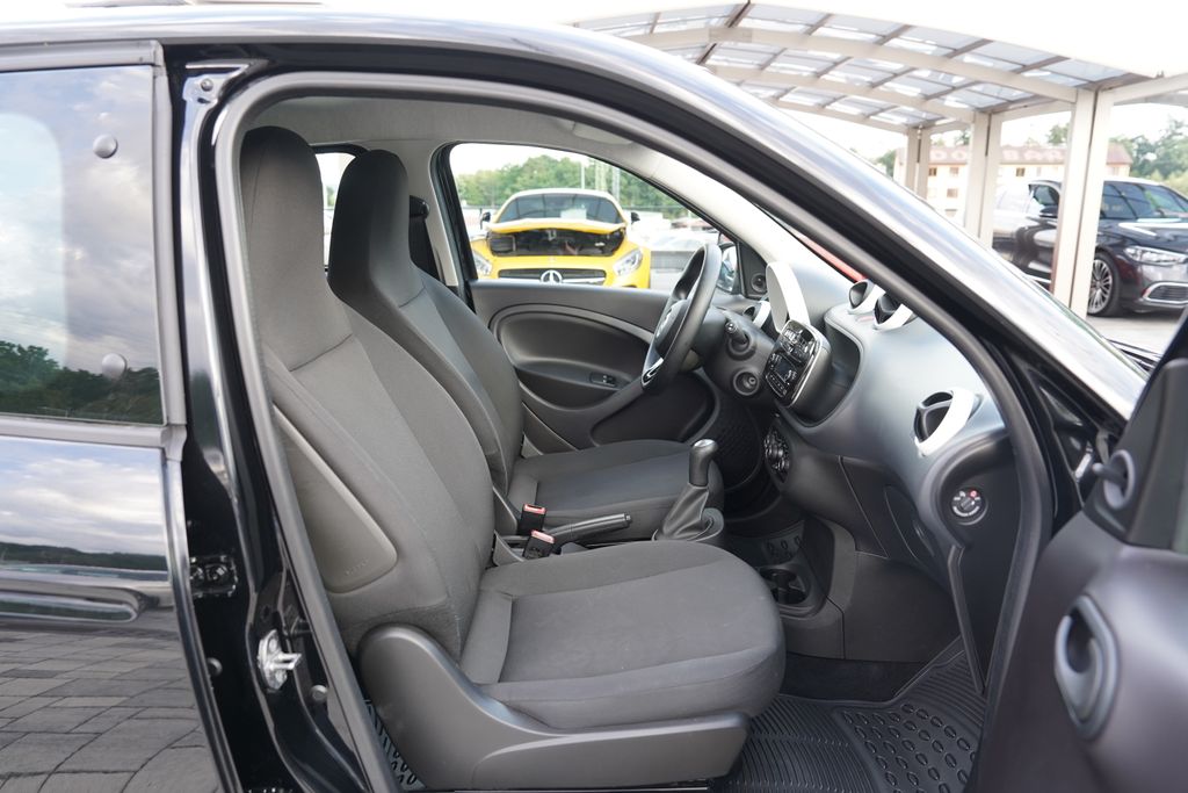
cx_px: 594
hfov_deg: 73.7
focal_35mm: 24
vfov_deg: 53.1
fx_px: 792
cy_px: 396
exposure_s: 1/60
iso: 320
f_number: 4
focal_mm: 24
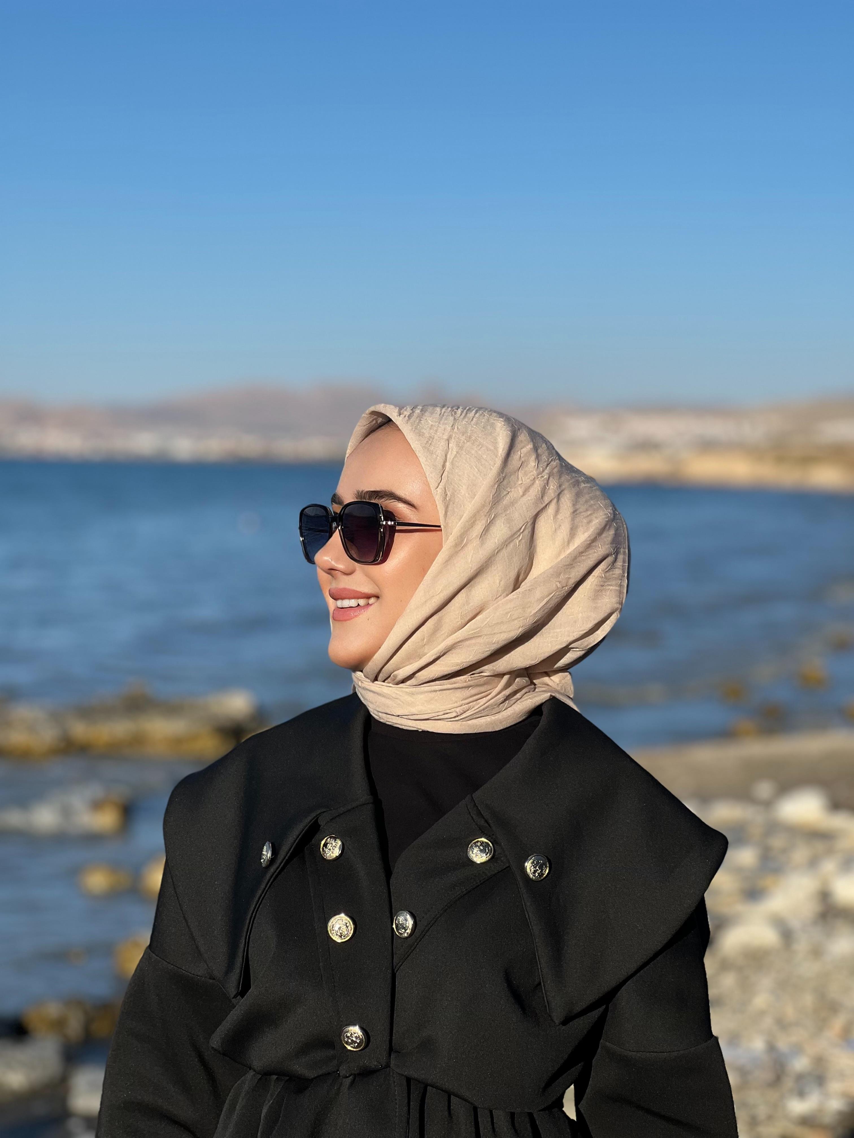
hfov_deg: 19.1
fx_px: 2533
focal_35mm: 77
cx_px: 427
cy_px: 569
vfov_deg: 25.3
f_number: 2.8
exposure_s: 1/1220
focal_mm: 9
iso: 32
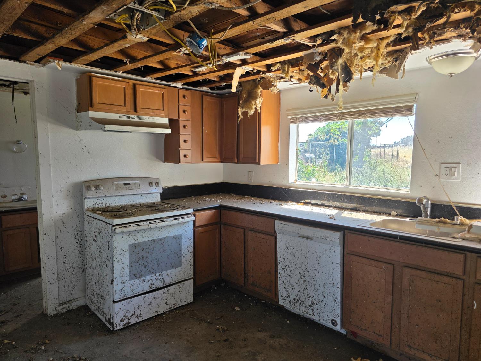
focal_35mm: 23
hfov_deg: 73.9
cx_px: 240
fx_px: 320
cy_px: 180
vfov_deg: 58.9
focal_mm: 6.3
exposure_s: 1/180
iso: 64
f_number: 1.7
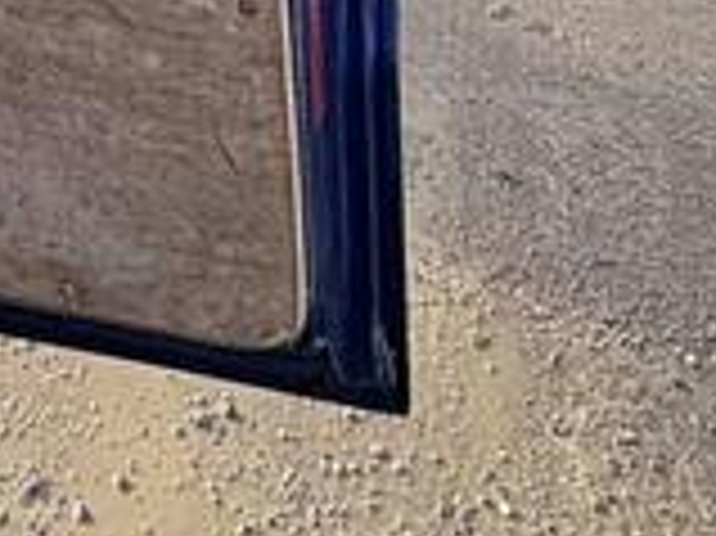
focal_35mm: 79
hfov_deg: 23.8
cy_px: -905
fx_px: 1633
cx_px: 23
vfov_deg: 12.4
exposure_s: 1/166
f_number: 2.2
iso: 40
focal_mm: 2.22
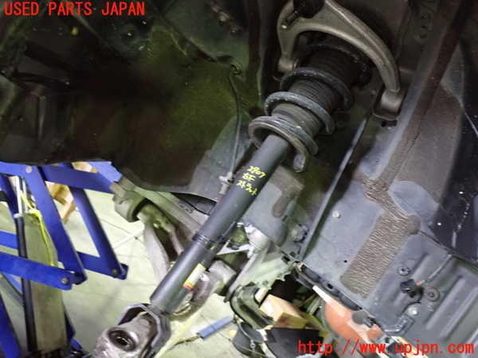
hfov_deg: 60.0
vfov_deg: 46.8
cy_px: 179
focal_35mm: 30
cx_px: 239
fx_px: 414
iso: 800
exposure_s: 1/25
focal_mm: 5.4
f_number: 2.3
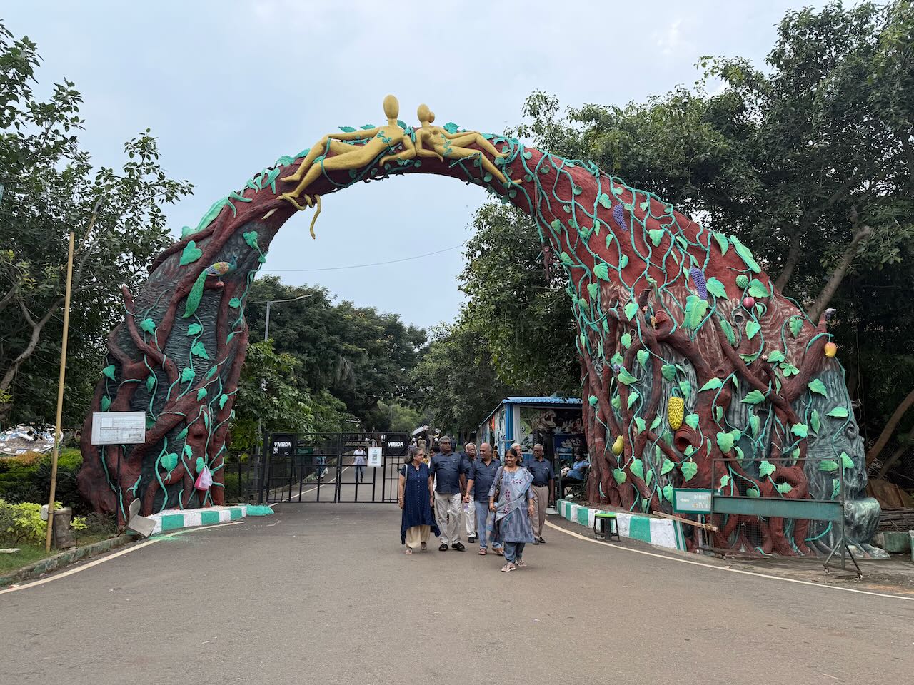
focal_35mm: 24
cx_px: 457
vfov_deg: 56.8
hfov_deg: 71.6
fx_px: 634
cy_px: 342
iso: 80
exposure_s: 1/1437
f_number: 1.78
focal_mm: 6.76
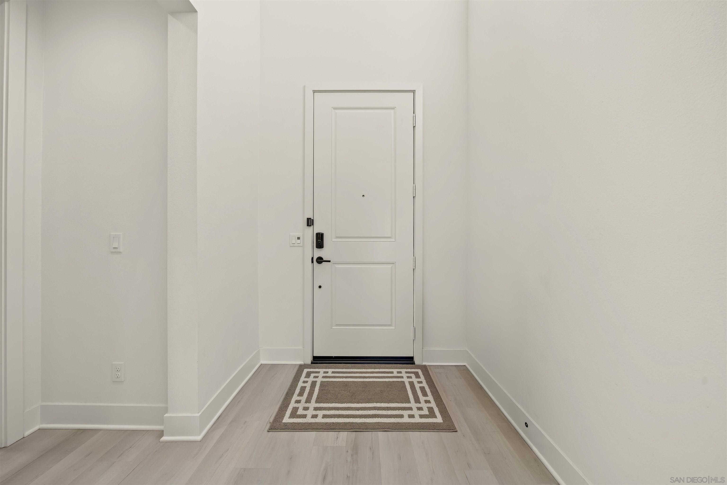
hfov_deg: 112.6
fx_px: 242
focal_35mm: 12
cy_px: 242
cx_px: 364
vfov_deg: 90.0
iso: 250
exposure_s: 1/5
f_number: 7.1
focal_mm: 12
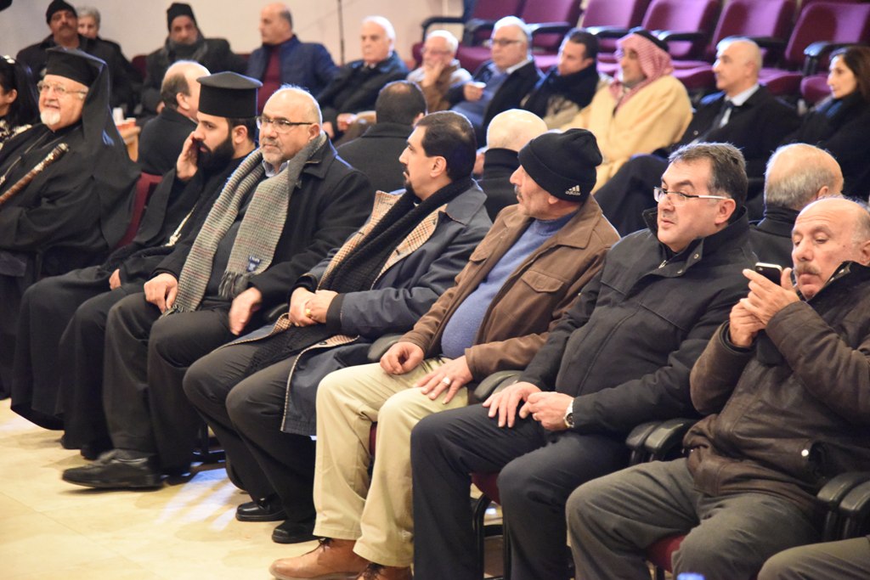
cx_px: 435
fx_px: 2369
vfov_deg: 14.0
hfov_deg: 20.8
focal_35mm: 98
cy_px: 290
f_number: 4
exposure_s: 1/40
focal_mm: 98
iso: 12800
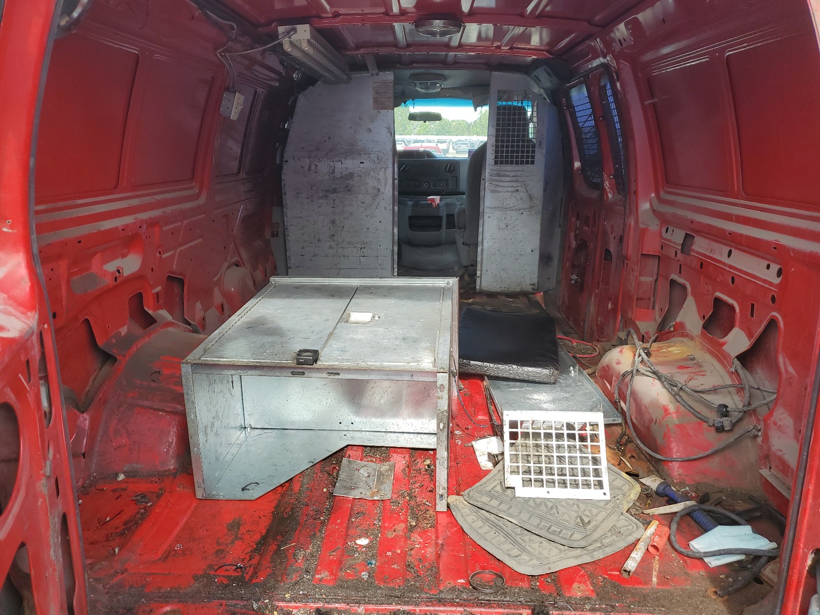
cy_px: 308
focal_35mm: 26
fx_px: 616
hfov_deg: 67.3
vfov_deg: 53.1
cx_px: 410
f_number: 1.5
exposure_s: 1/556
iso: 50
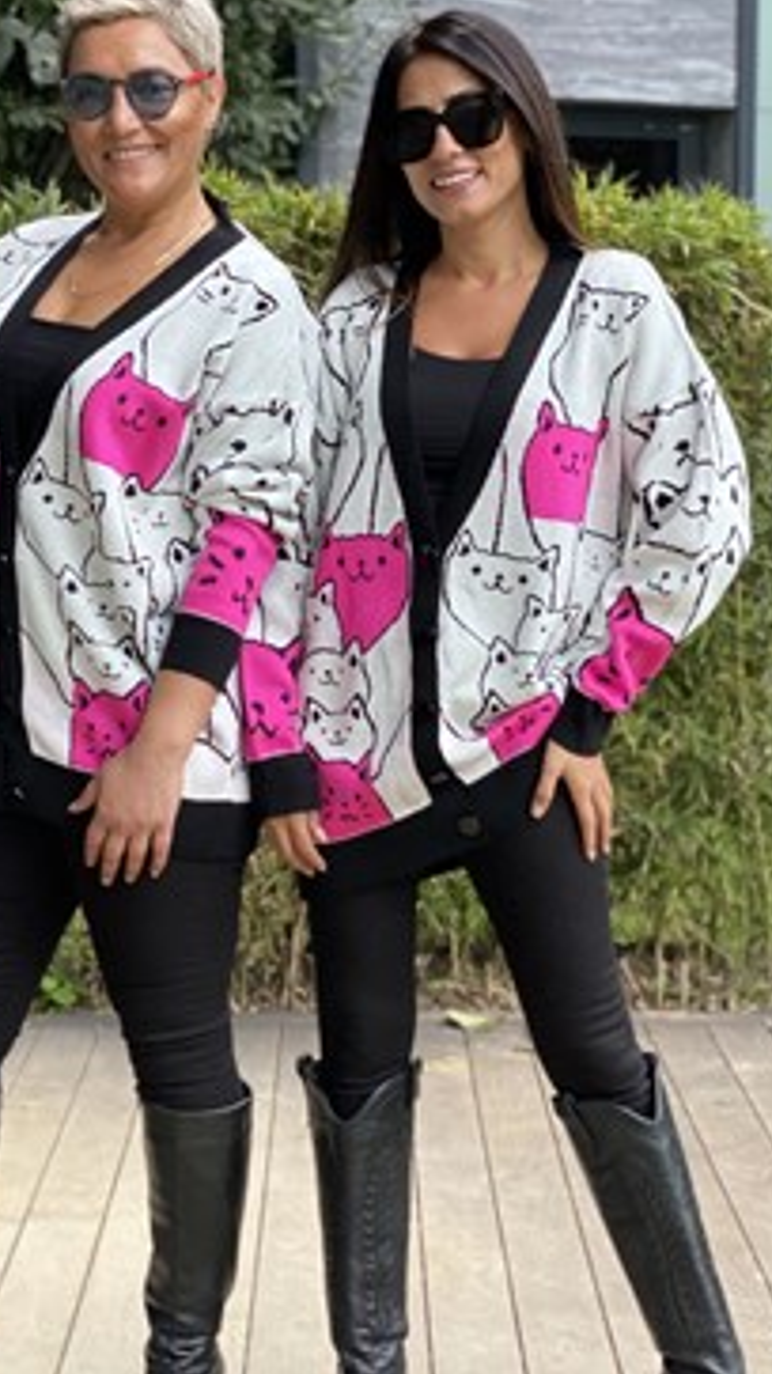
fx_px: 2877
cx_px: 299
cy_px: 704
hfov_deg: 15.3
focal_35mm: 79
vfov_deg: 26.9
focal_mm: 6
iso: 200
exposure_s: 1/122
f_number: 2
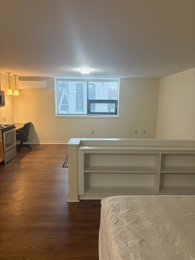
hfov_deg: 53.1
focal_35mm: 26
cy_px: 130
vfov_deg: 67.3
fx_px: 195
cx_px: 98
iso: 160
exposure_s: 1/60
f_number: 1.6
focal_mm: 5.96
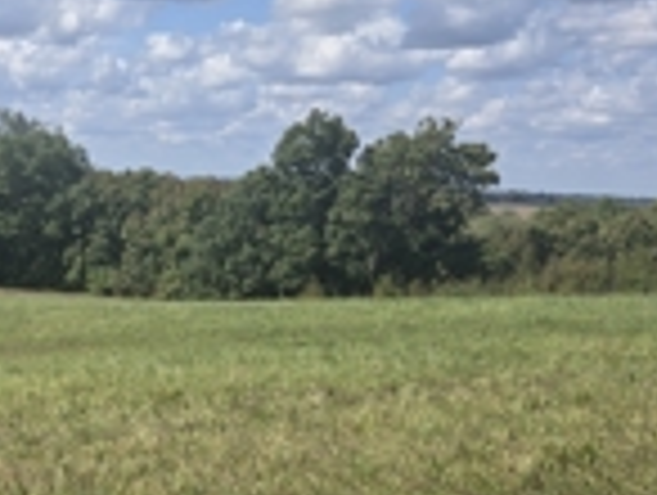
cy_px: 414
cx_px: -50
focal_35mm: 63
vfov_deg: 22.9
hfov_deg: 28.2
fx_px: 1198
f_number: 1.8
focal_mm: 5.4
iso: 25
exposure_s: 1/2175
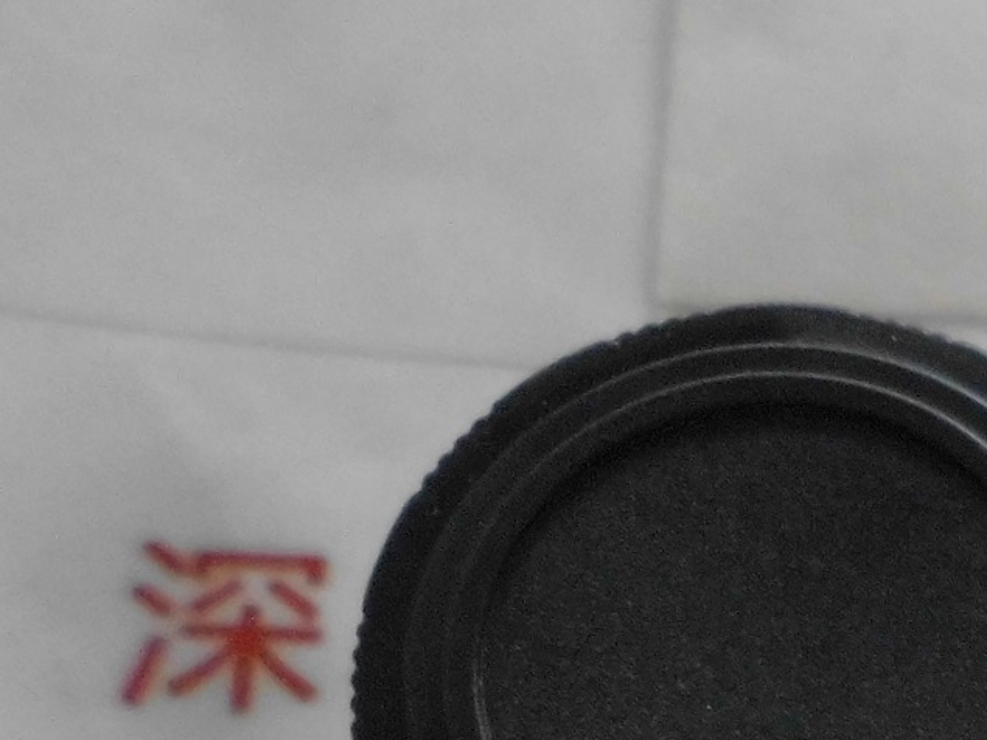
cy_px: 1239
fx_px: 2594
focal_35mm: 91
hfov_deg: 18.2
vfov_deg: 14.6
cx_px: 1627
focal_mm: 4.6
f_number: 3.2
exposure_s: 1/30
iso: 200
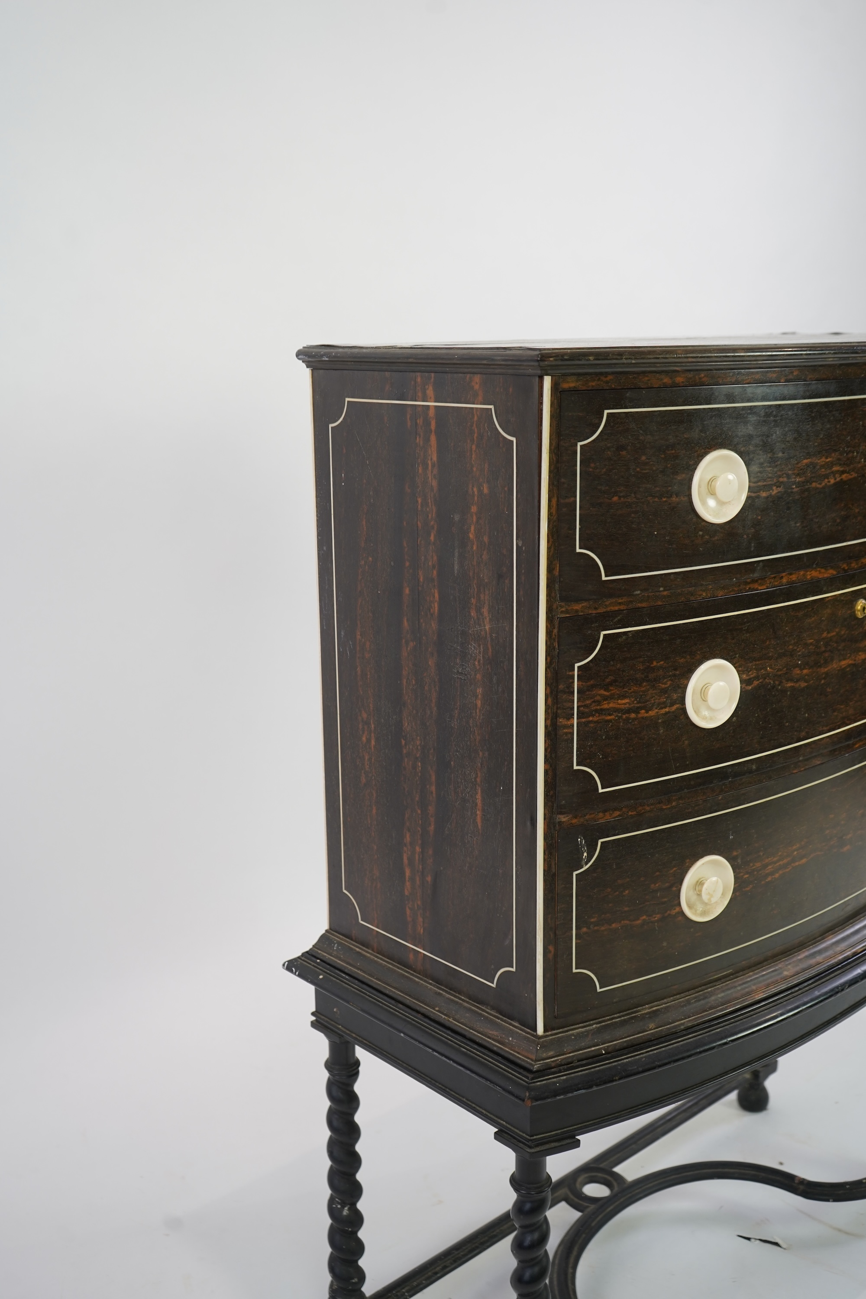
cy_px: 650
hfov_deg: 36.9
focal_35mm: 36
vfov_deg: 53.1
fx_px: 1299
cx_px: 433
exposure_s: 1/60
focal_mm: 36
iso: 400
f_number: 5
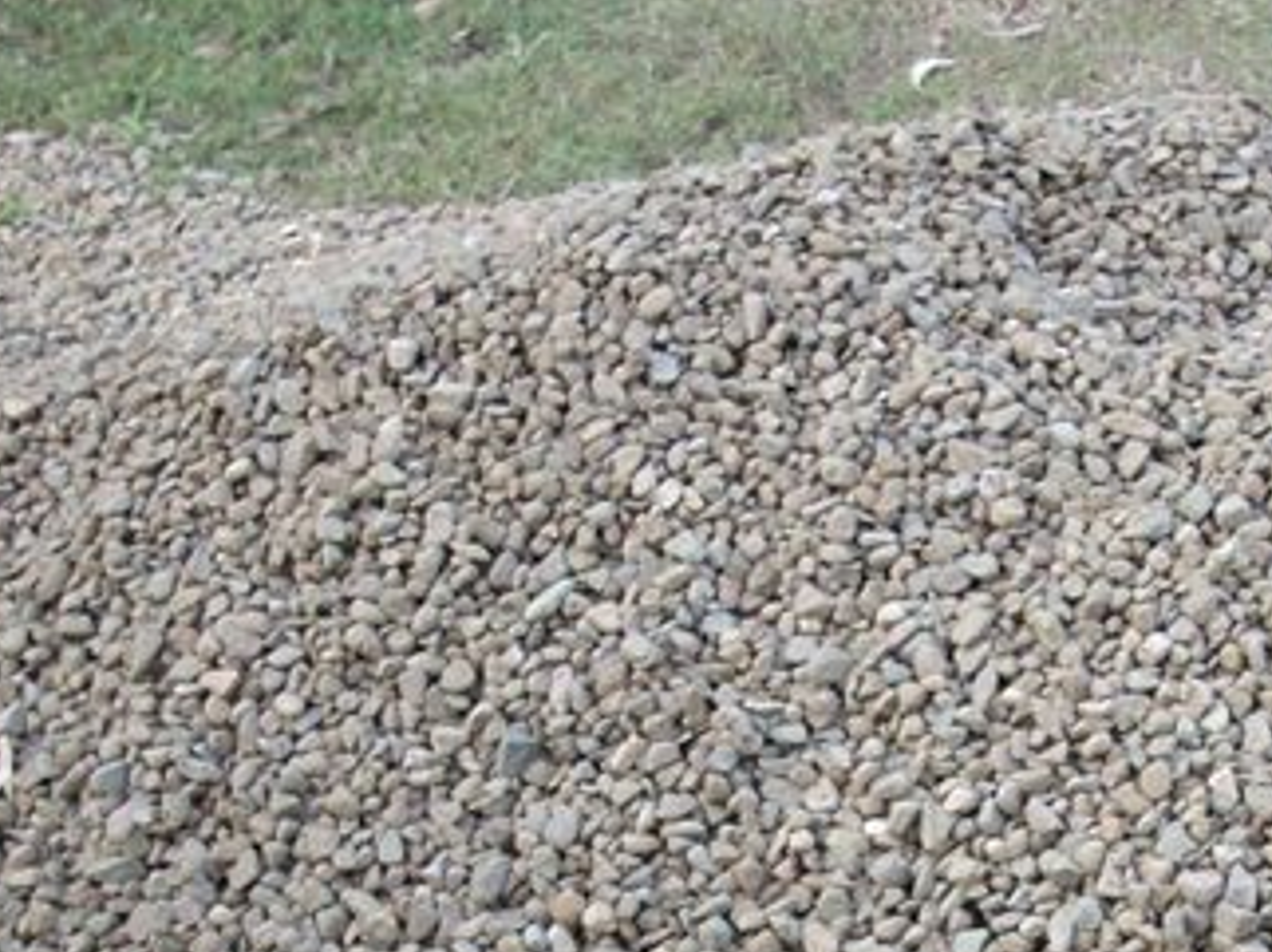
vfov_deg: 15.7
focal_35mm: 92
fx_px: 3378
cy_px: 988
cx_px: 889
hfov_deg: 21.2
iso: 64
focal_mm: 6.2
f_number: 2.8
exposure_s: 1/30
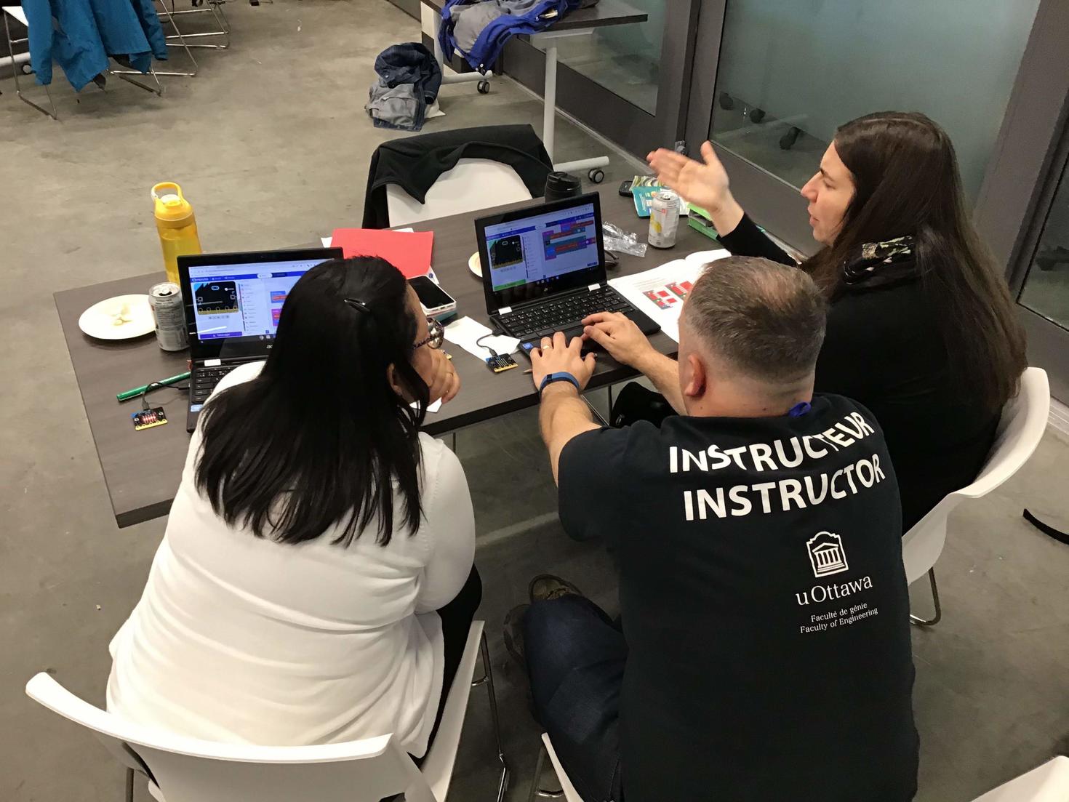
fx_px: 957
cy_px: 401
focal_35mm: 31
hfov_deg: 58.3
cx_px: 534
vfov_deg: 45.5
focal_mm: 3.3
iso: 100
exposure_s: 1/30
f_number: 2.4
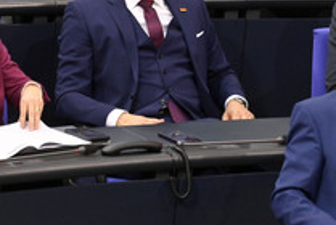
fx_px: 6038
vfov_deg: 2.1
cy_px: 19
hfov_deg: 3.2
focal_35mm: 646
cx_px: 234
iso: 10000
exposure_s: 1/320
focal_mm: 300
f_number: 5.6
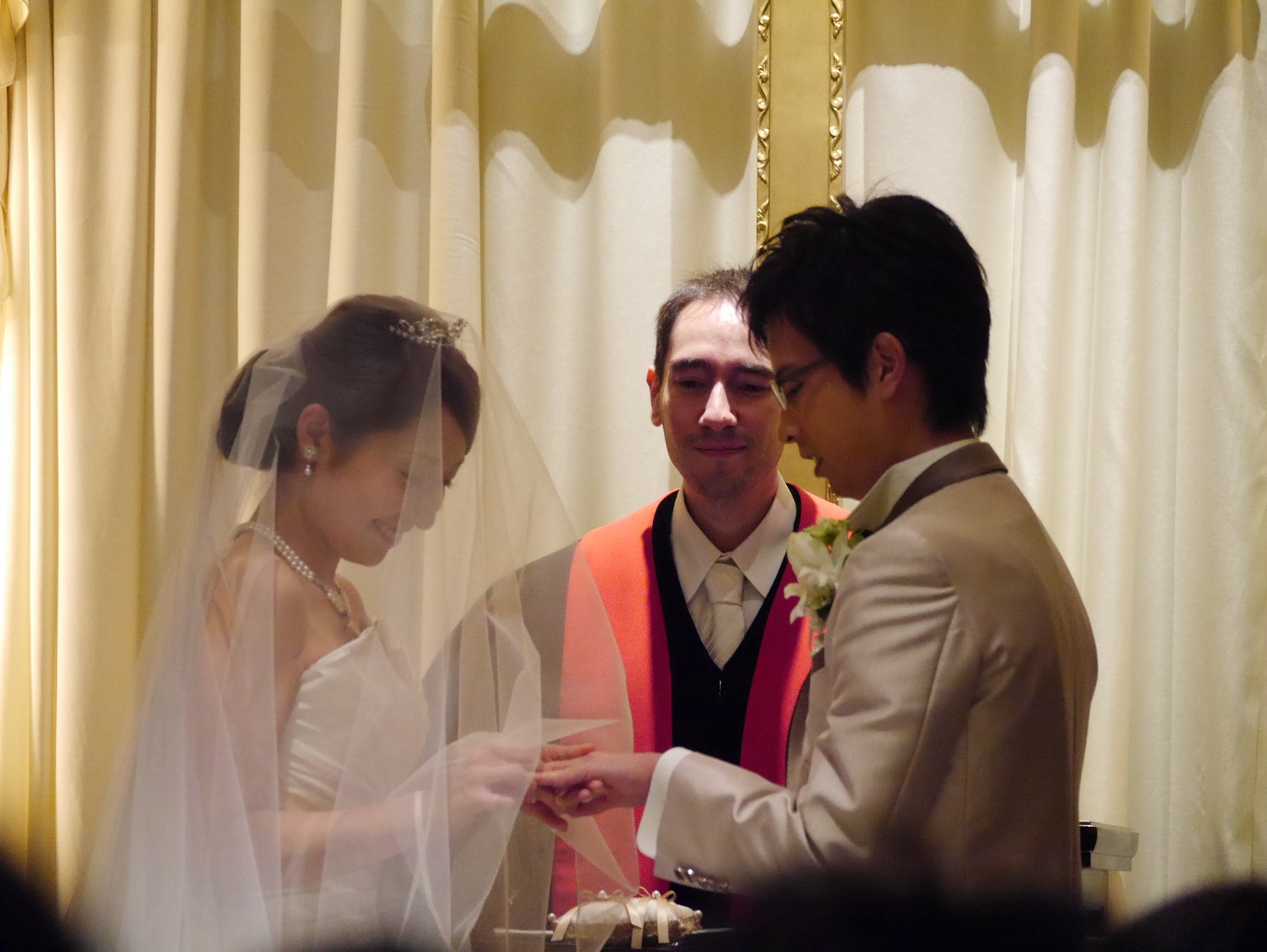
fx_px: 8789
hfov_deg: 8.2
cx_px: 634
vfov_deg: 6.2
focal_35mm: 240
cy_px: 476
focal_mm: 120
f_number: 5
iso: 3200
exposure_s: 1/80
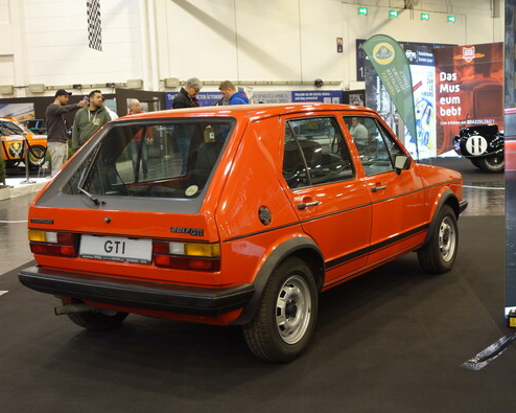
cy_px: 205
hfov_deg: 38.0
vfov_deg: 30.8
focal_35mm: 49
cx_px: 275
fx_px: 748
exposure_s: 1/50
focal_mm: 15.82
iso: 320
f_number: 3.2
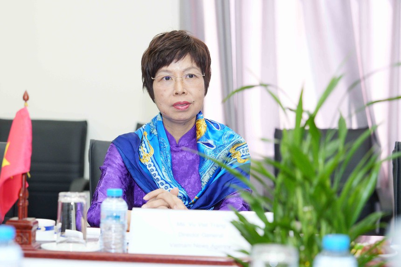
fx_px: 780
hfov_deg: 28.8
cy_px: 134
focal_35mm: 70
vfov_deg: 19.4
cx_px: 200
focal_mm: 70
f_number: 2.8
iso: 1600
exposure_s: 1/160
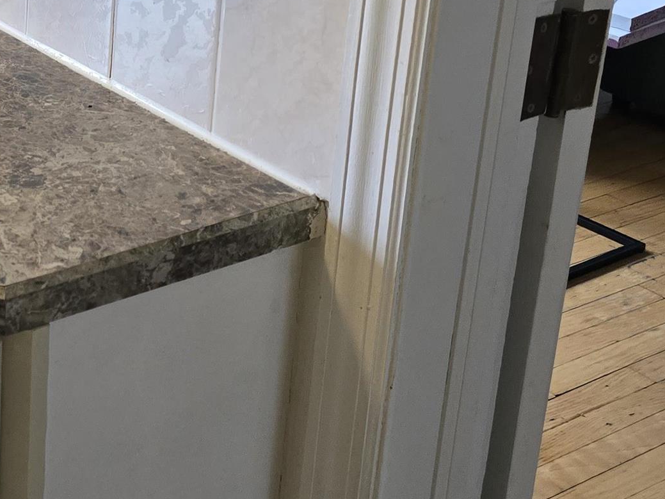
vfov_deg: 20.8
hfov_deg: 25.0
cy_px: -19
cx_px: -183
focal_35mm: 68
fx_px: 1306
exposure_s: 1/120
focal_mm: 6.3
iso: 640
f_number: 1.7
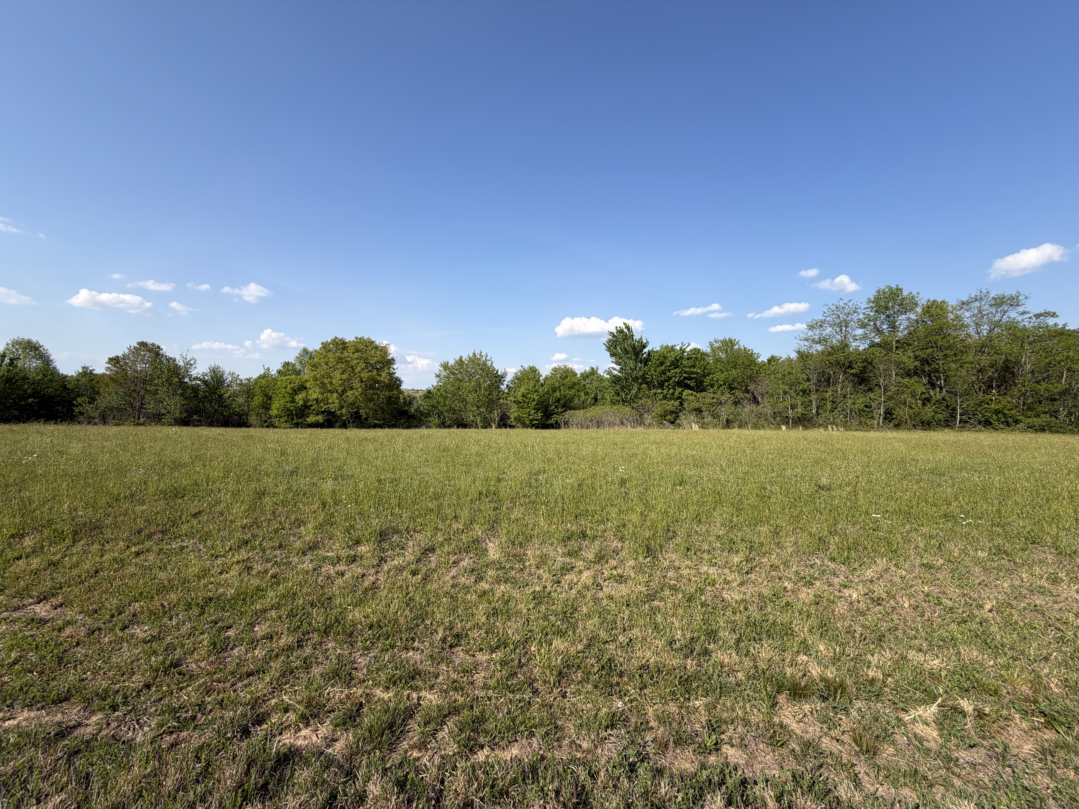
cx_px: 540
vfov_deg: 85.7
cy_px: 404
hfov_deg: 102.1
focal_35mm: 14
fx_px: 436
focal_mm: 2.22
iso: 20
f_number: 2.2
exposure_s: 1/779
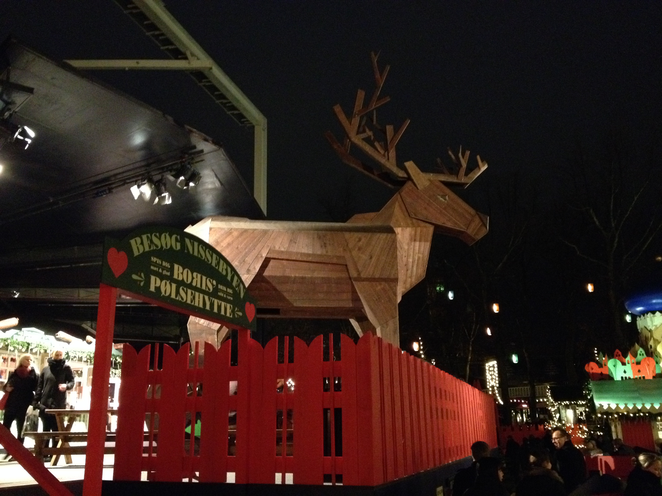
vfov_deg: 40.7
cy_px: 248
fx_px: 669
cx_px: 331
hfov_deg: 52.6
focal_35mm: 35
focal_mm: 4.28
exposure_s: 1/15
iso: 800
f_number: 2.4
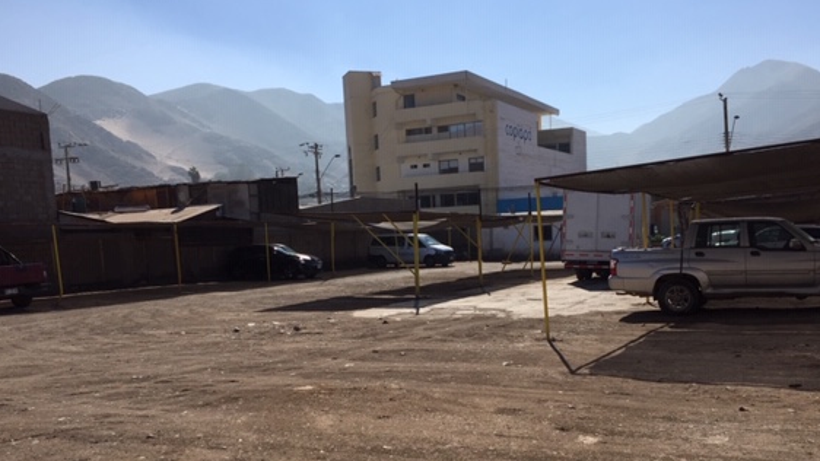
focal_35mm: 36
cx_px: 435
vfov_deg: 32.5
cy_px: 318
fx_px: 783
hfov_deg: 55.3
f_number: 2.2
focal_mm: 4.15
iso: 32
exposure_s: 1/3597
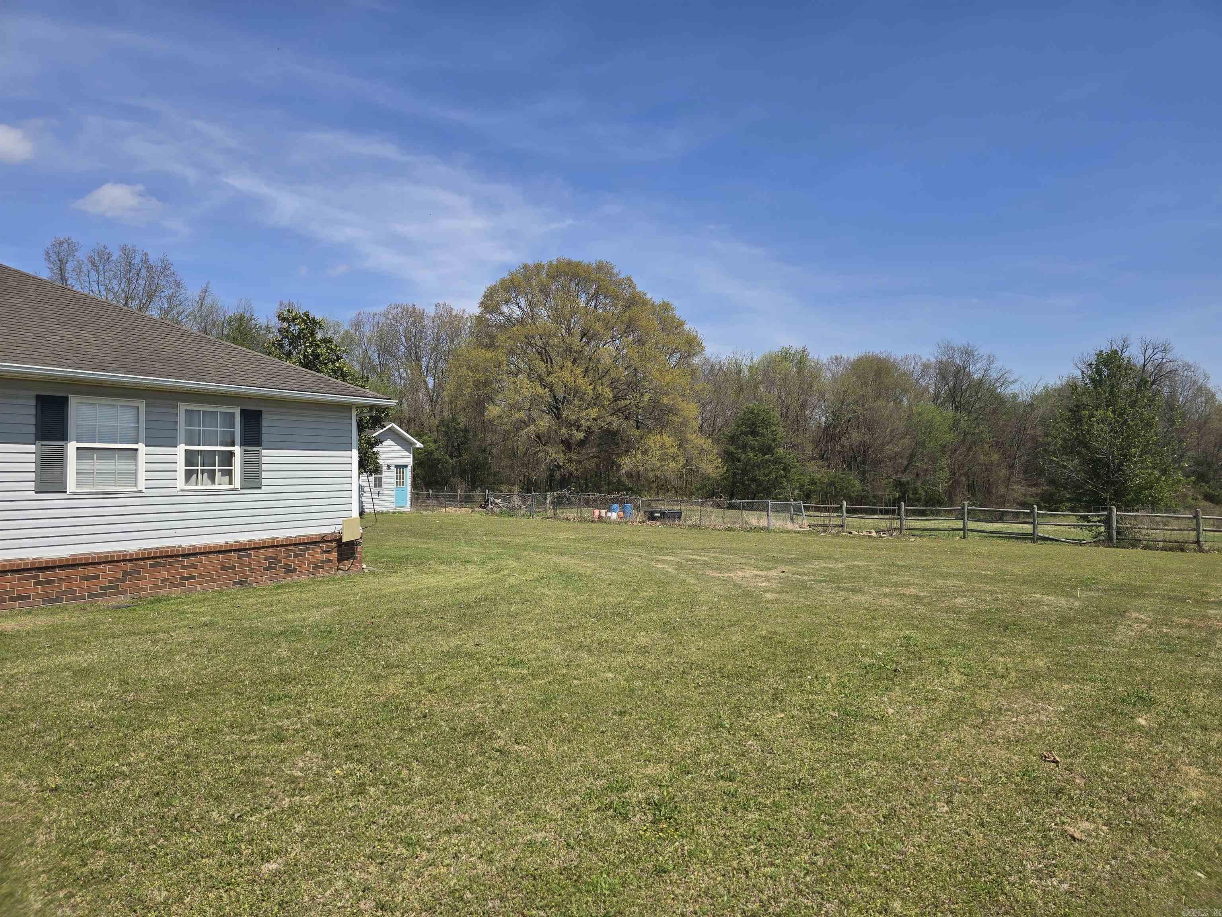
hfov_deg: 73.9
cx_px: 611
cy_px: 458
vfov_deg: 58.9
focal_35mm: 23
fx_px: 812
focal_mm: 6.3
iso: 12
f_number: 1.7
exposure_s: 1/1084
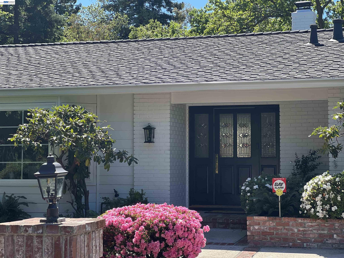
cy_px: 129
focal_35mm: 77
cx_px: 172
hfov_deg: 25.3
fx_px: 765
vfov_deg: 19.1
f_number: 2.8
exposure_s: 1/271
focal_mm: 9
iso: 25
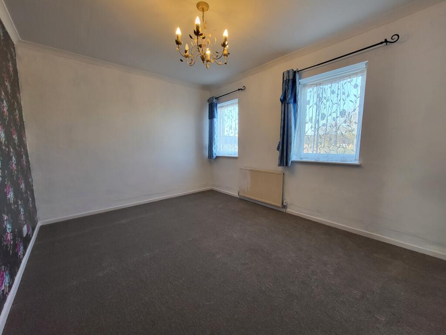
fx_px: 167
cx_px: 223
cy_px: 168
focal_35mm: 13
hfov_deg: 106.2
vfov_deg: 89.9
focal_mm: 1.74
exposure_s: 1/50
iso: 100
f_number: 2.2
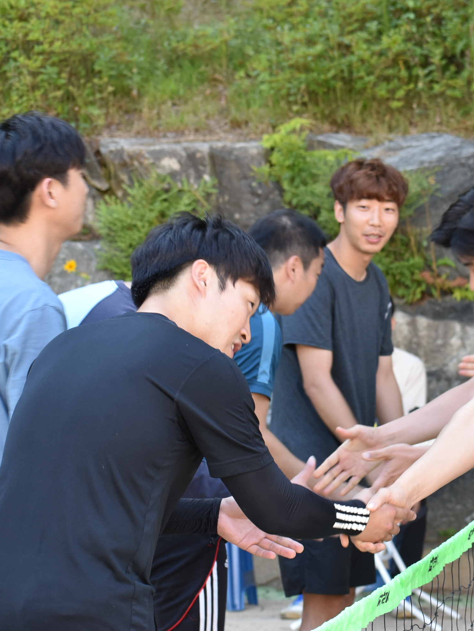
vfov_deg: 13.0
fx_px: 2775
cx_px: 472
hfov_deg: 9.7
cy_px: 314
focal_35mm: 152
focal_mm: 70
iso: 400
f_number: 5.6
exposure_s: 1/125
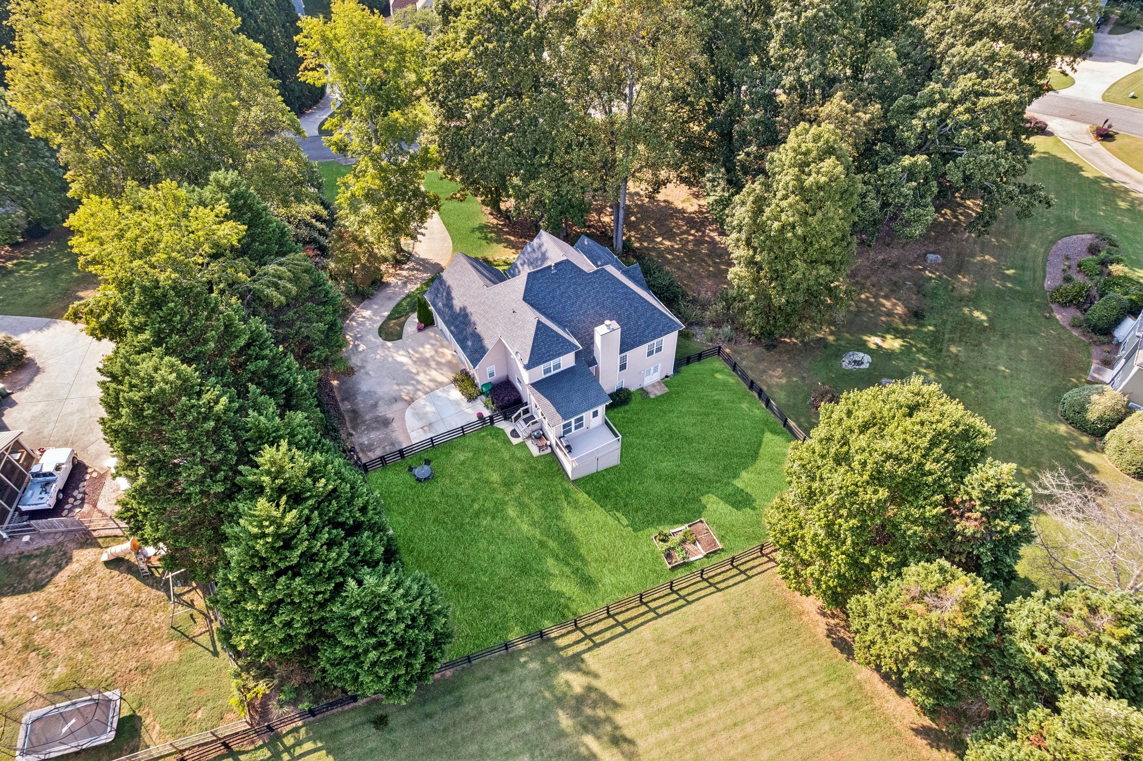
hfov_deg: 78.6
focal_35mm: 22
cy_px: 380
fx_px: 698
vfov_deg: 57.2
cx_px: 572
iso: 100
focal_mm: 8.4
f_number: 2.8
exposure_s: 1/350
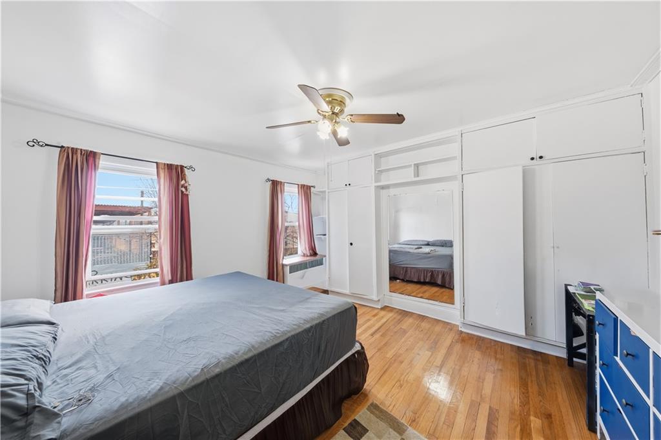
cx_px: 330
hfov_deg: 112.6
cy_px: 220
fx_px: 220
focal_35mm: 12
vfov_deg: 90.0
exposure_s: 1/40
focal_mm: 8
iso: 320
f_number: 8
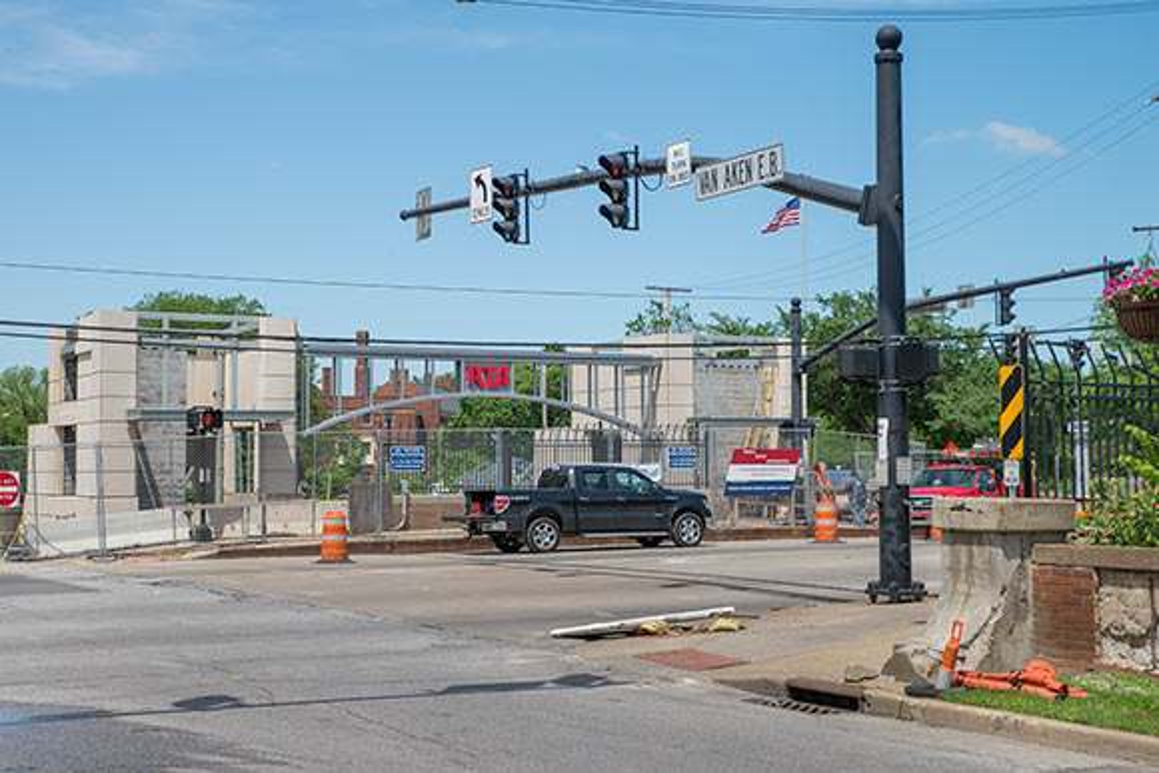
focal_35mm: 48
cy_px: 386
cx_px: 580
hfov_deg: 41.1
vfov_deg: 28.1
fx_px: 1546
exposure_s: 1/1500
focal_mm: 48
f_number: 8
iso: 200
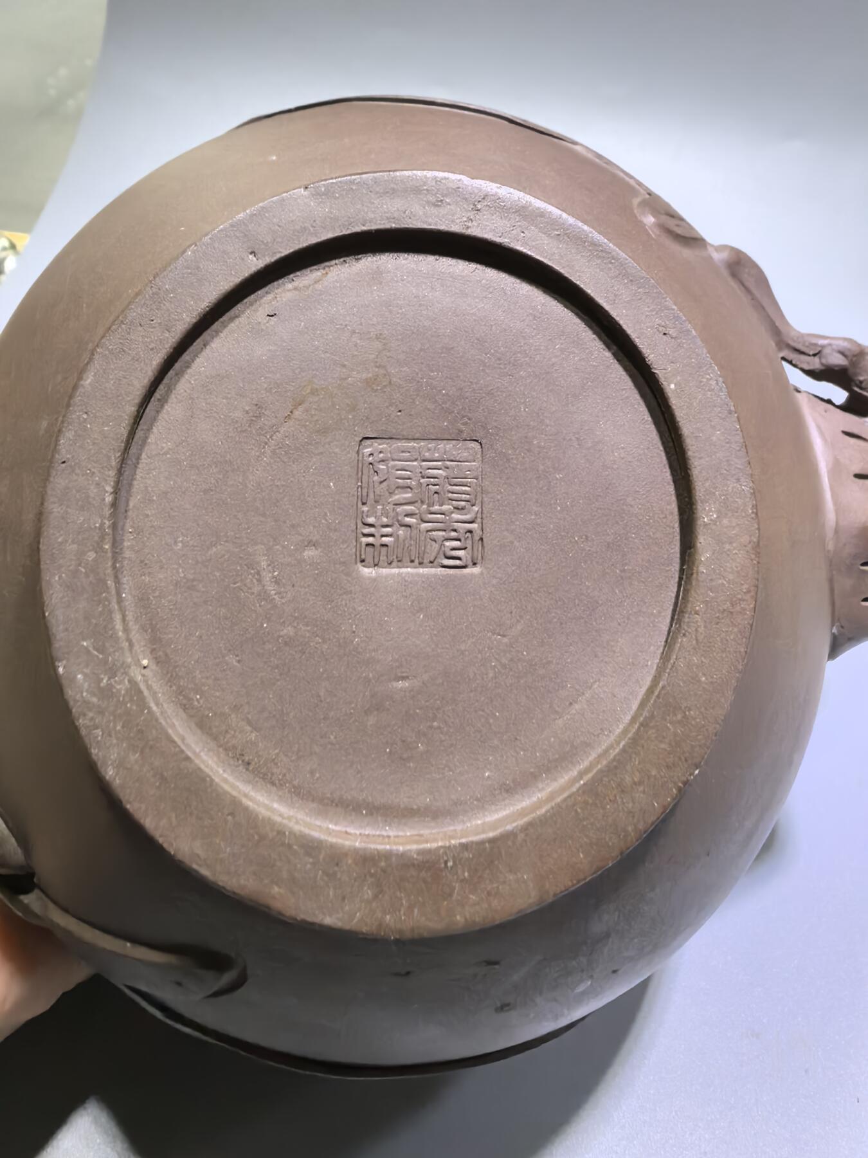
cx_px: 434
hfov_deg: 51.4
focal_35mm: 27
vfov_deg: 65.3
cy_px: 579
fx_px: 903
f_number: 2.2
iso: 320
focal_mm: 1.95
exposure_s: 1/100
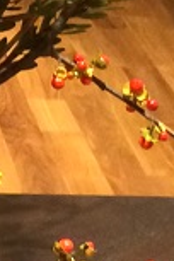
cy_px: -136
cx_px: -300
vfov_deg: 8.5
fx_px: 1718
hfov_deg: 5.5
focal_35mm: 237
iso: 320
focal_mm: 4.15
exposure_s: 1/24
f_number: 2.2
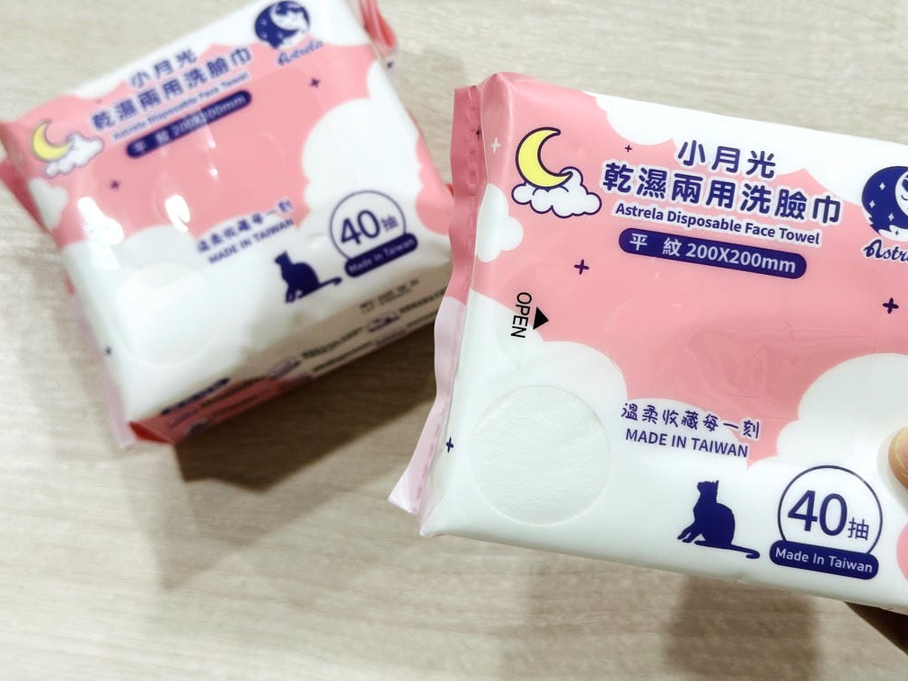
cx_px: 527
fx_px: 1495
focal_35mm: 57
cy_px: 304
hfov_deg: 33.7
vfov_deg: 25.6
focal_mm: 6.86
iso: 64
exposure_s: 1/60
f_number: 1.78
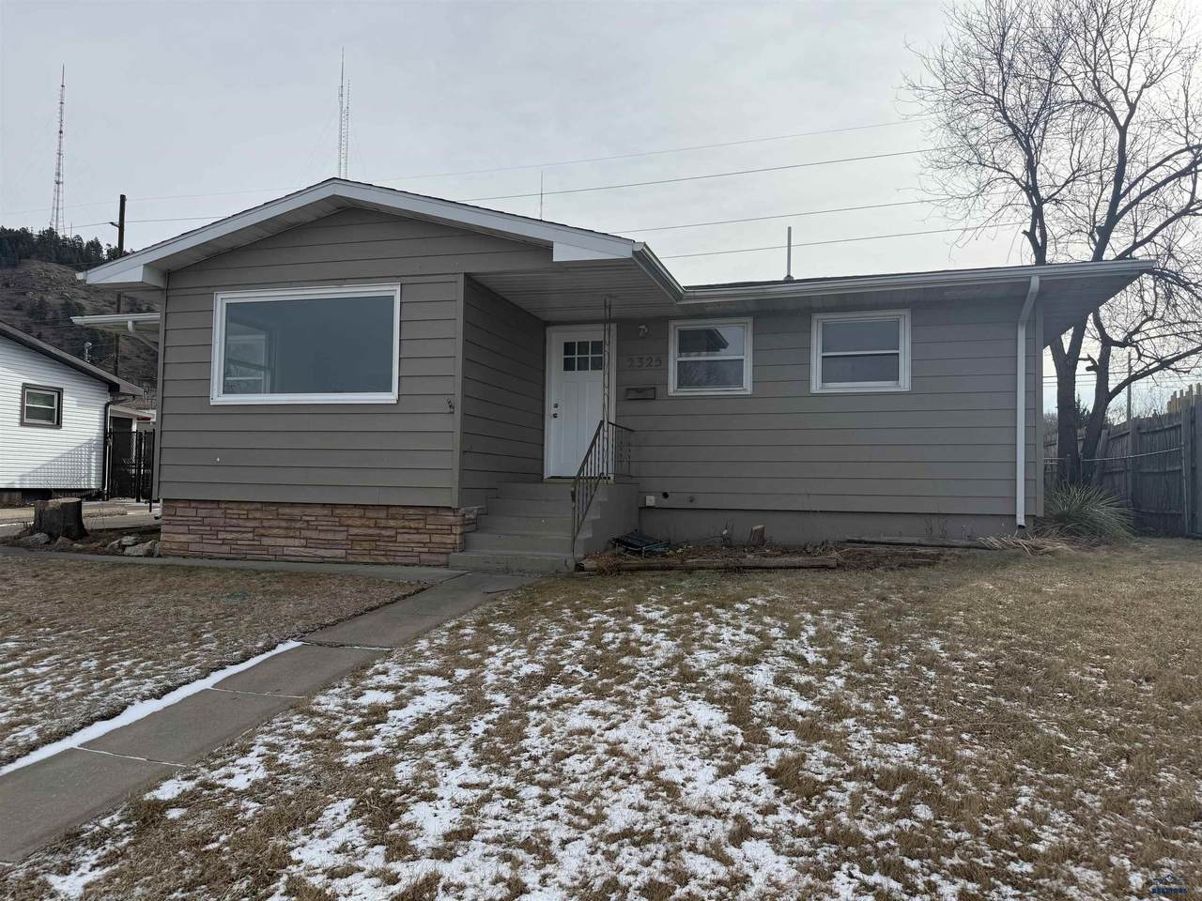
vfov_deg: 56.8
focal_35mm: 24
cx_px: 601
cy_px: 450
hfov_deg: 71.6
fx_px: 833
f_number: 1.78
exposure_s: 1/6173
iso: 80
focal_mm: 6.76
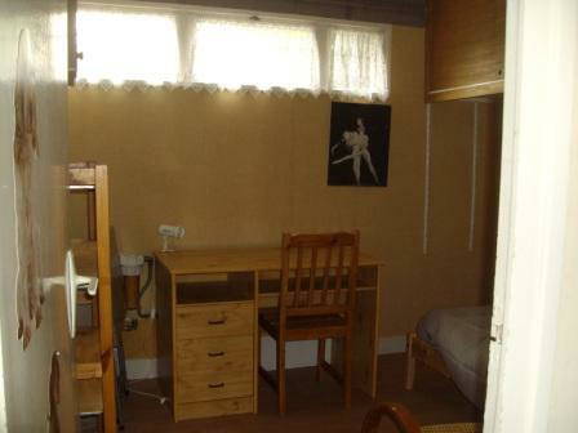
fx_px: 601
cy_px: 216
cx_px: 289
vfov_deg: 39.7
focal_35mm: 36
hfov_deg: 51.4
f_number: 2.7
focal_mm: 6
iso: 160
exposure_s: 1/50
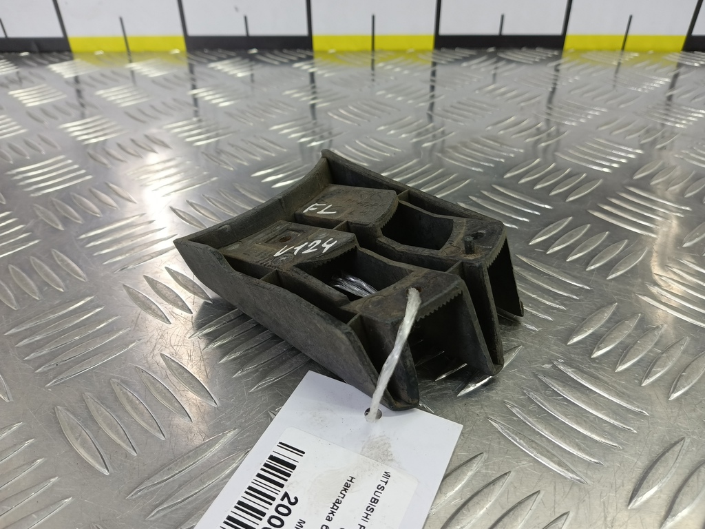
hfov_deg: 73.9
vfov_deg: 58.9
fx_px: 468
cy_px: 264
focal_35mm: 23
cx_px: 352
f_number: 1.6
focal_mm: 4.11
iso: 111
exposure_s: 1/50
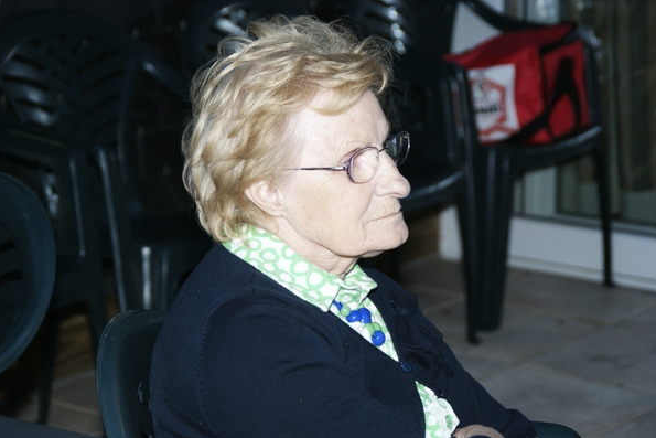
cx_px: 327
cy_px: 220
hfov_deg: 16.9
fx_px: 2205
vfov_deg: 11.3
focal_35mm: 121
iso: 400
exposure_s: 1/125
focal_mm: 80
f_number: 5.6
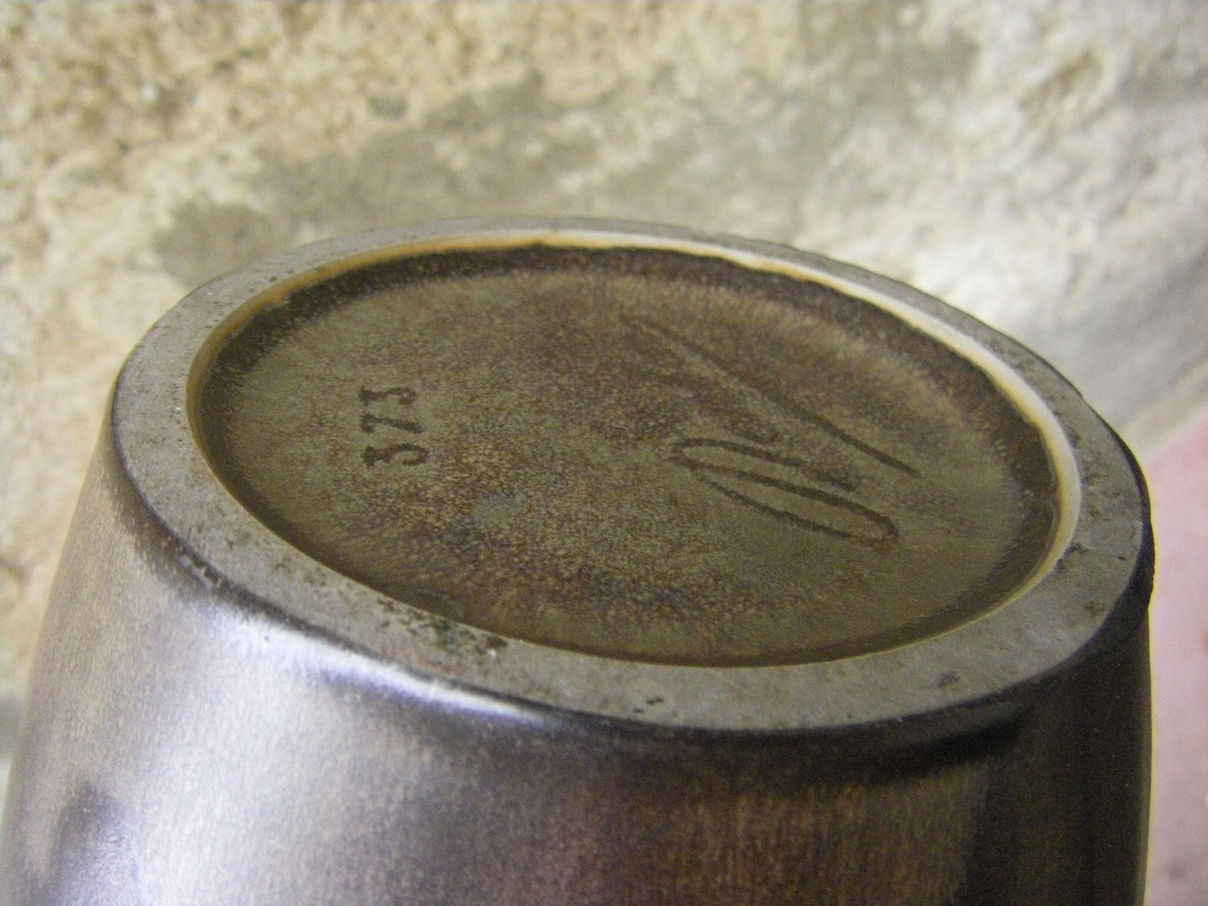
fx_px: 1326
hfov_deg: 49.0
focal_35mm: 38
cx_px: 604
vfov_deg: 37.7
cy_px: 453
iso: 640
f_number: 3.5
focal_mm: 6.3
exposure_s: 1/100
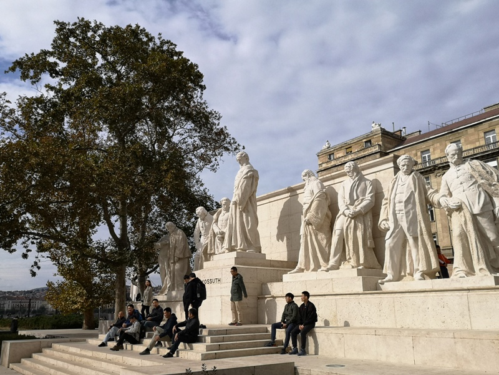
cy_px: 188
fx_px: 447
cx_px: 250
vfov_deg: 45.4
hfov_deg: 58.4
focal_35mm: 31
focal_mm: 3.95
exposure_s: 1/3460
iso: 50
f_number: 1.8
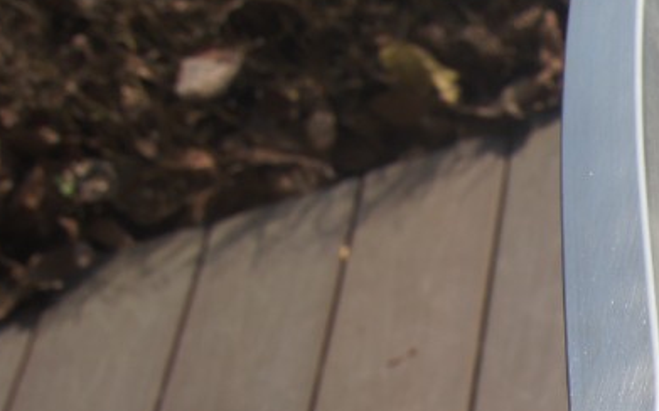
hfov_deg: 14.0
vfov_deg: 10.0
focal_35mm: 125
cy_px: 686
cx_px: 1323
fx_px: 2244
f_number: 8
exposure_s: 1/320
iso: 100
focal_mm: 20
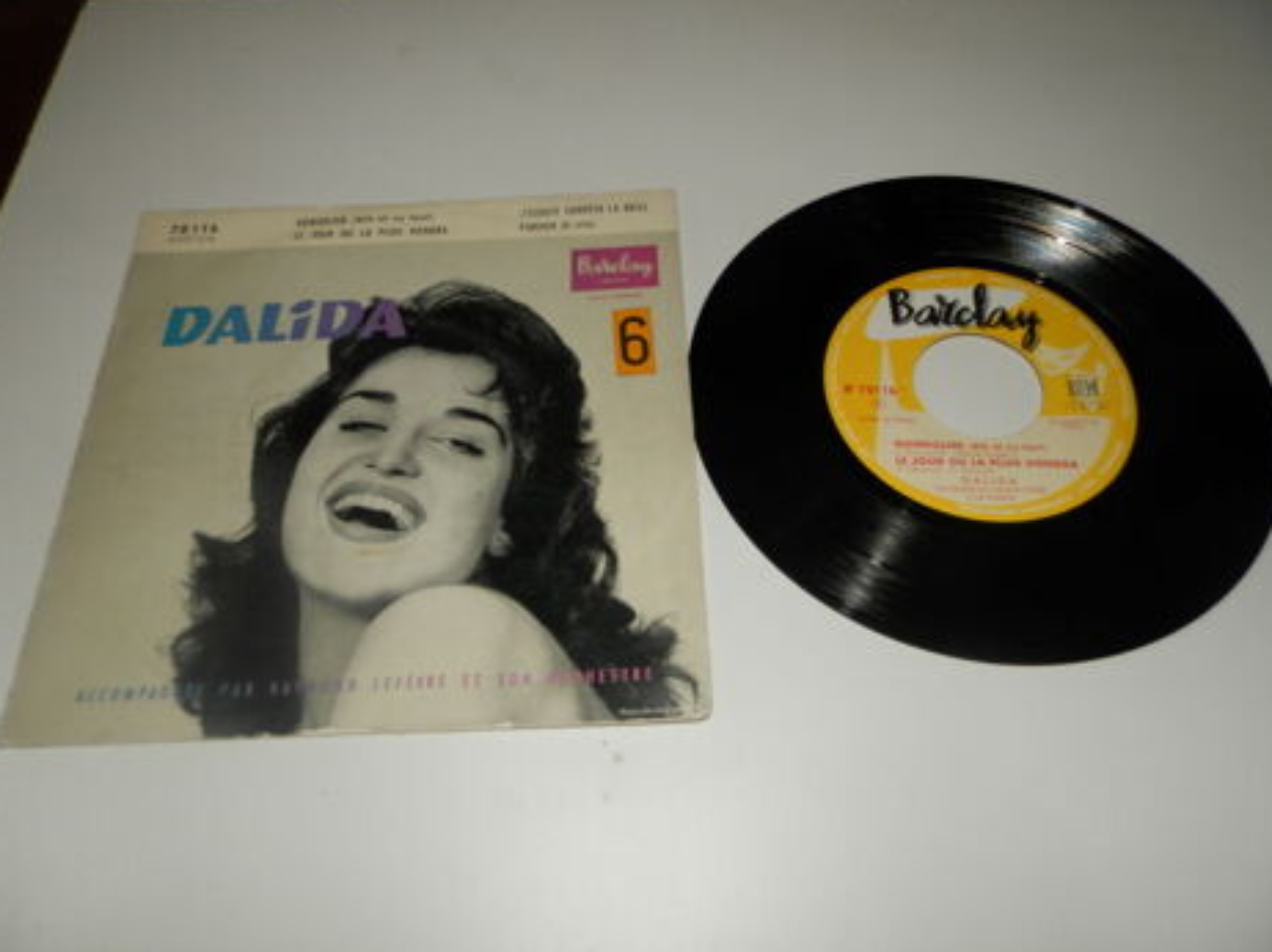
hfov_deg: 67.3
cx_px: 647
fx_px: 955
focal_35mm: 26
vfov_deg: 53.0
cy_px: 490
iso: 100
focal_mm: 4.5
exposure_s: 1/30
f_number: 8.7
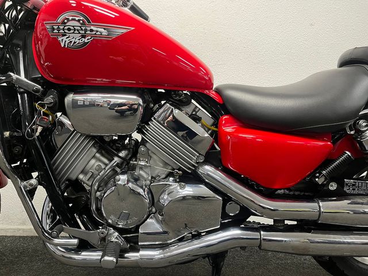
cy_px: 138
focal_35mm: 26
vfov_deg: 53.1
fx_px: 276
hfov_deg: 67.3
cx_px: 184
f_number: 1.6
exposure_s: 1/50
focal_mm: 5.1
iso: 250
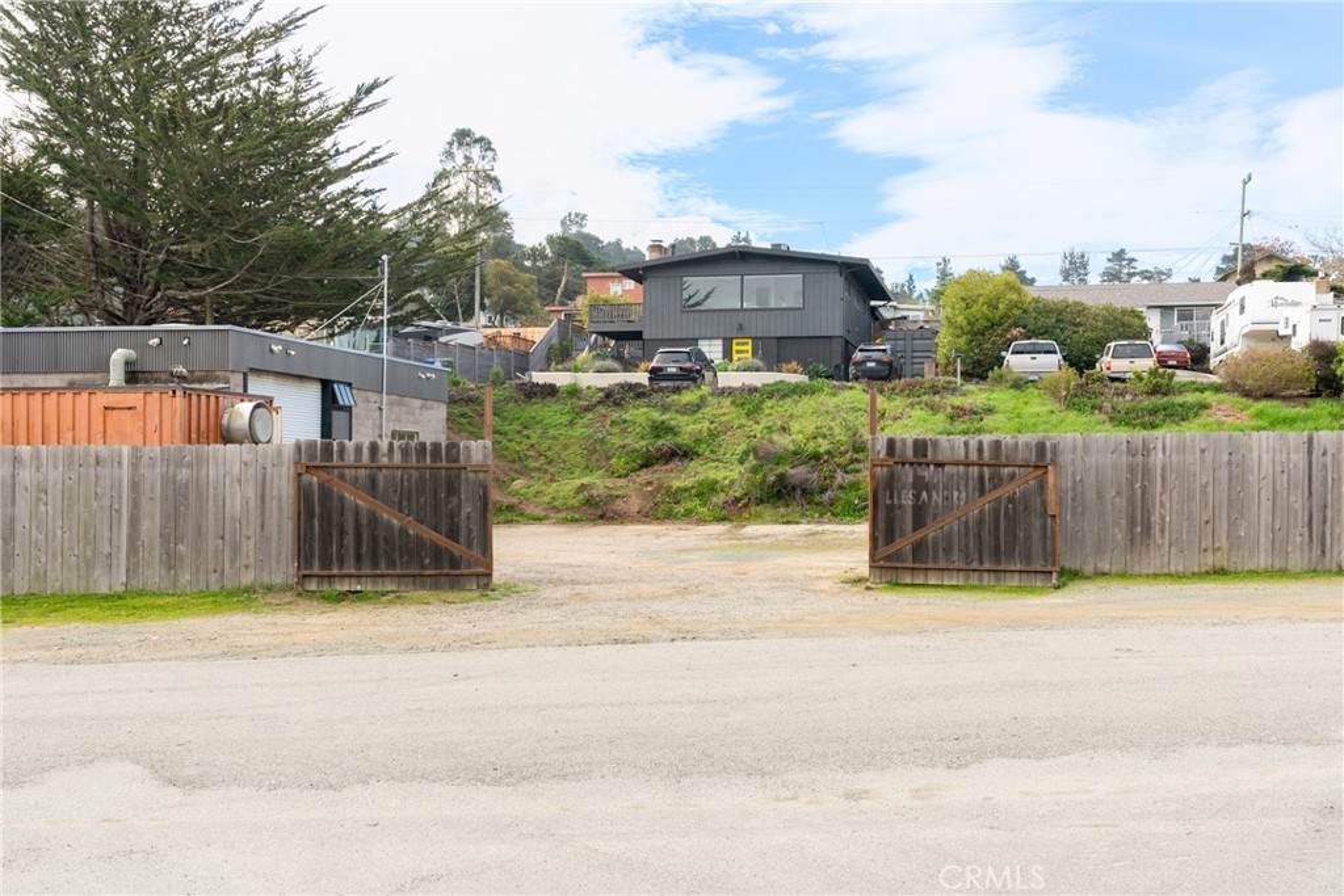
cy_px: 448
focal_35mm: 35
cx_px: 672
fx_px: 1307
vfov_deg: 37.9
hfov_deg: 54.4
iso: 800
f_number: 8
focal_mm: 35
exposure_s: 1/1000
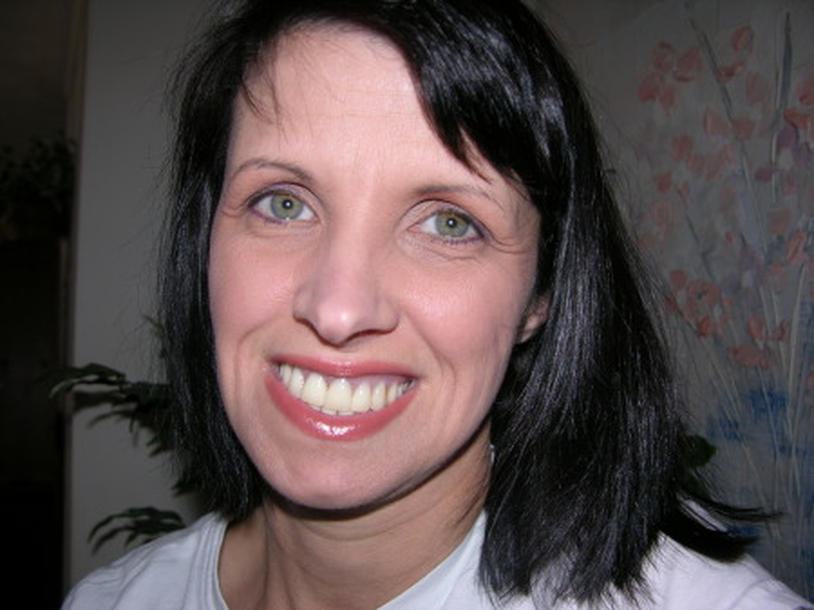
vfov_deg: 40.7
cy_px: 305
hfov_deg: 52.7
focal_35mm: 35
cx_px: 407
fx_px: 823
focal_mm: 8.9
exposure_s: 1/60.1
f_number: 2.8
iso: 50
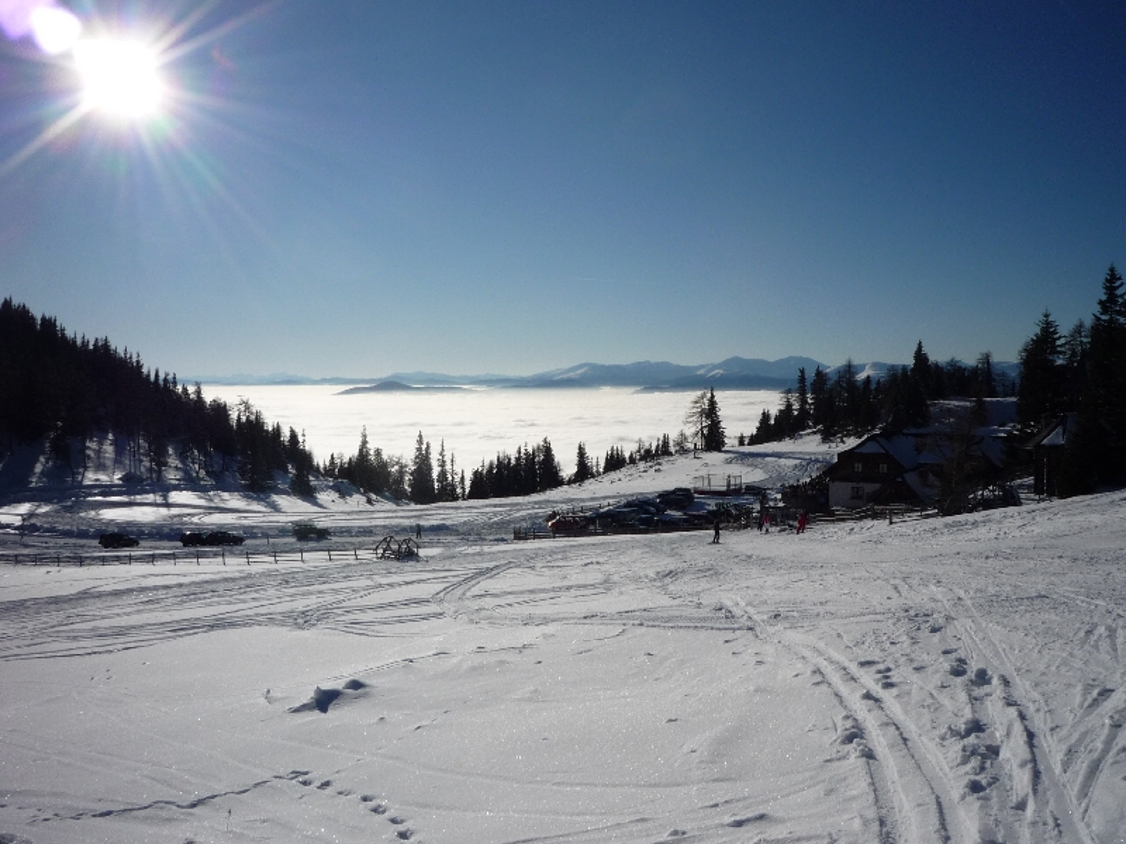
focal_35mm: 32
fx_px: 1041
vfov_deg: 44.2
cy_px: 422
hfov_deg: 56.8
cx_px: 563
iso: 100
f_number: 8
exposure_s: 1/1000
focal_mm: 5.2
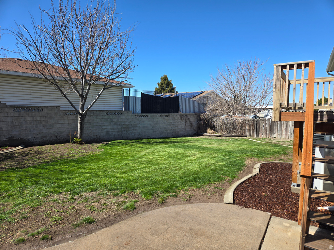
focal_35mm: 23
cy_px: 125
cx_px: 167
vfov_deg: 58.9
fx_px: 222
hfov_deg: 73.9
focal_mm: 5.4
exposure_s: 1/1468
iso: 25
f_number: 1.8
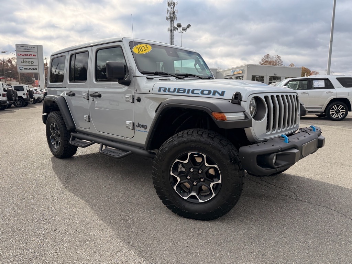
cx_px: 176
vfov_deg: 56.8
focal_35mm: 24
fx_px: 244
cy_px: 132
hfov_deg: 71.6
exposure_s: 1/3425
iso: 100
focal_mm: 6.76
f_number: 1.78
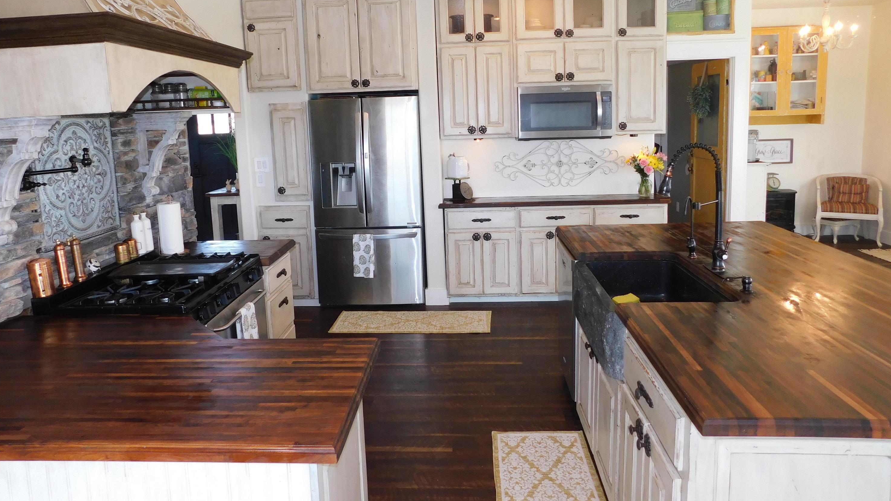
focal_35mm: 26
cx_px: 434
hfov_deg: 71.9
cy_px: 193
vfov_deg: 44.1
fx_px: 614
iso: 125
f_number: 3
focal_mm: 4
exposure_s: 1/50
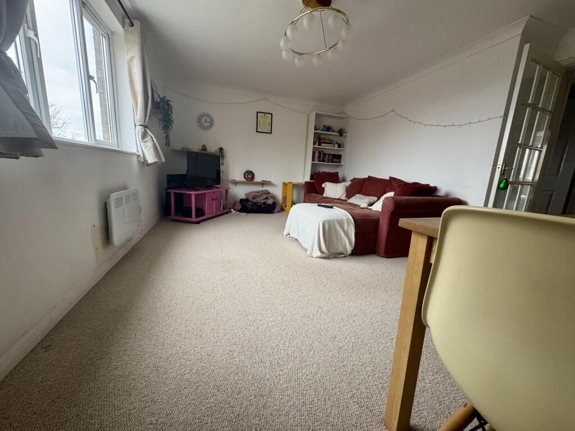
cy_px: 216
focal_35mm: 14
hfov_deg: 102.1
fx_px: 233
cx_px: 288
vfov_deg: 85.7
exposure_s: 1/99
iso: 250
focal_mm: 2.22
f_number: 2.2
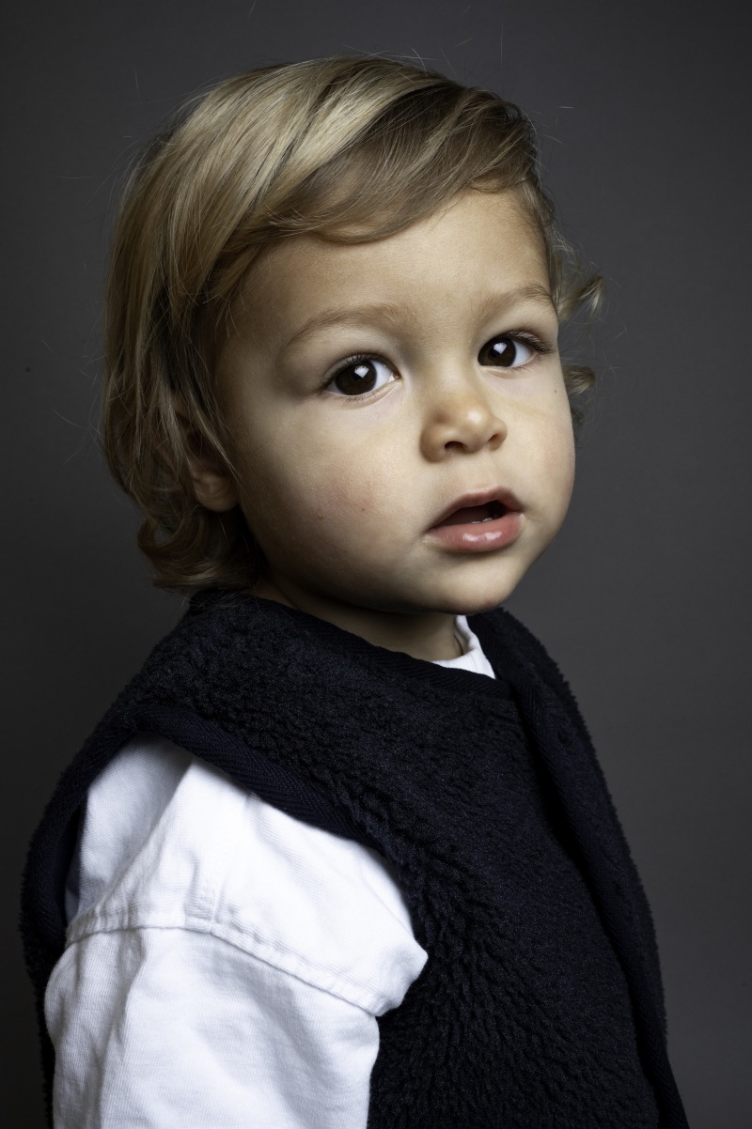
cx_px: 376
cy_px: 564
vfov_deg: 54.5
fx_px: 1098
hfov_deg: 37.8
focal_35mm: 35
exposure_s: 1/100
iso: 320
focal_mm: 35
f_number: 18
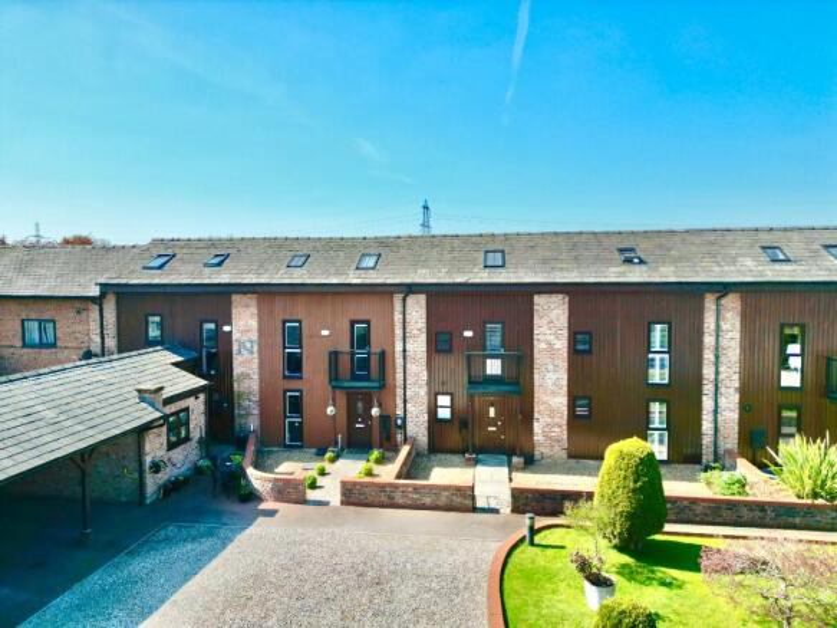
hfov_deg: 71.6
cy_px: 314
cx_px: 418
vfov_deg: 56.8
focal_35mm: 24
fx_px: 580
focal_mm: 6.72
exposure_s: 1/2000
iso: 110
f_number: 1.7
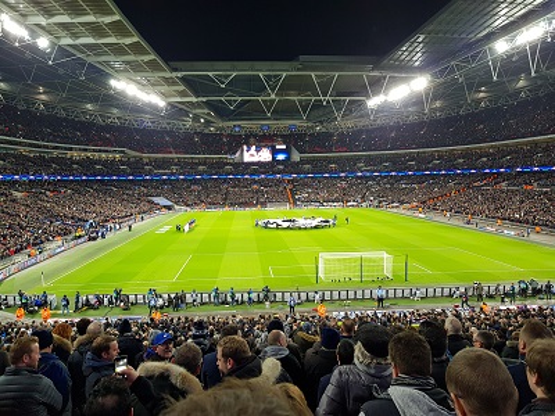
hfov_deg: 67.3
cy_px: 208
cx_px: 278
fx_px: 417
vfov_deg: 53.1
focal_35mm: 26
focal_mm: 4.2
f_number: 1.7
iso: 125
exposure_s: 1/50
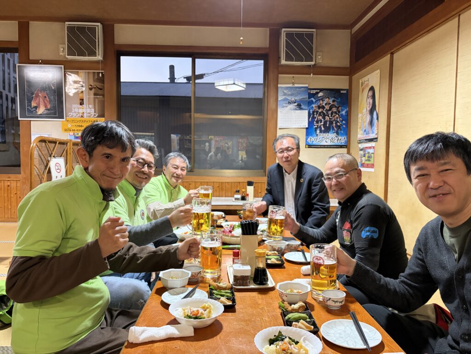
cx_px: 236
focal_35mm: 26
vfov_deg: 53.1
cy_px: 177
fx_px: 354
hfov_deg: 67.3
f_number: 1.6
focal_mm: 5.96
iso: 500
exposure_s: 1/60
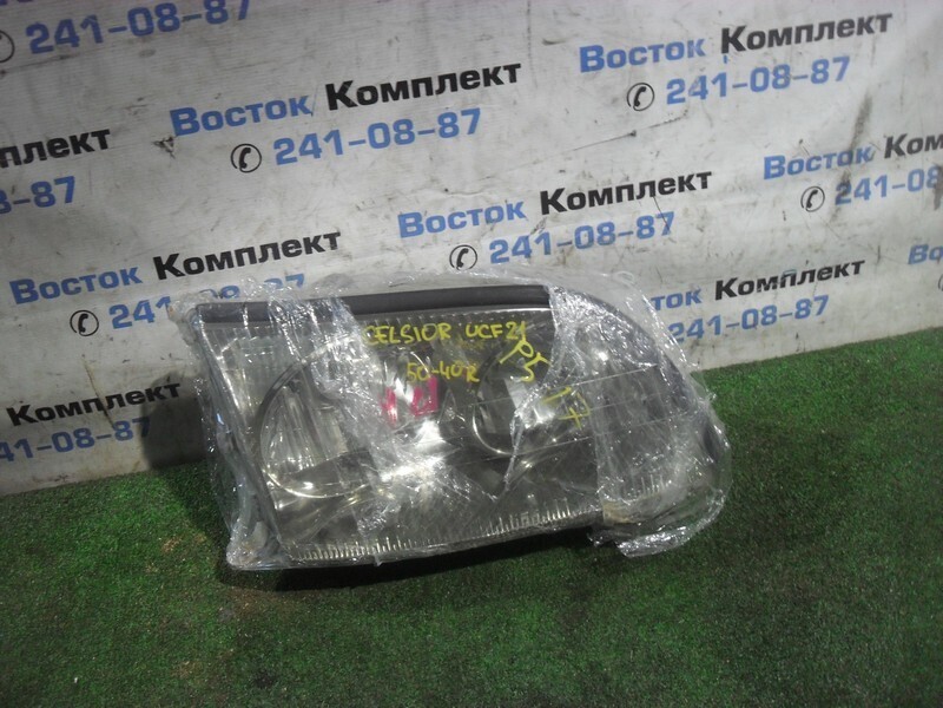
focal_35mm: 35
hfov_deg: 52.6
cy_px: 354
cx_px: 472
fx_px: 953
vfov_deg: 40.7
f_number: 2.8
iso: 200
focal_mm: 6.2
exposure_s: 1/6
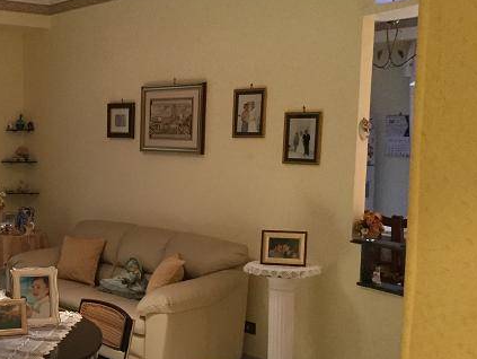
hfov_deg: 33.3
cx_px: 57
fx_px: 759
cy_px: 236
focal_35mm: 55
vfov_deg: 26.5
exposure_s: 1/33
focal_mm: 3.3
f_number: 2.4
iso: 200
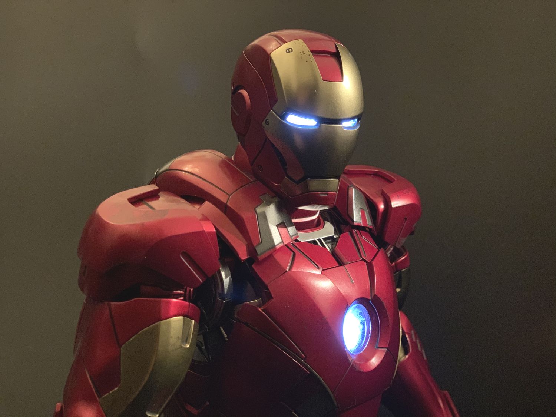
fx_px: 835
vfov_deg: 28.0
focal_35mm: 52
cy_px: 208
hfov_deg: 36.8
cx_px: 278
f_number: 2.4
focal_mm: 6
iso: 640
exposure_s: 1/30
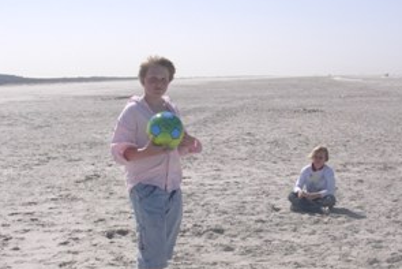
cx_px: 258
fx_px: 793
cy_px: 187
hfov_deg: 28.3
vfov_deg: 19.1
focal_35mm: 71
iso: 70
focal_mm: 6.7
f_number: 5.8
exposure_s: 1/497
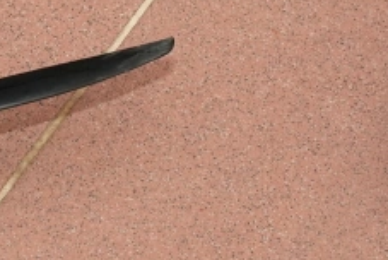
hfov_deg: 6.3
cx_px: -7
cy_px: -137
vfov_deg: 4.2
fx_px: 3526
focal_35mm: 327
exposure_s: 1/160
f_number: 6.3
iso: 1600
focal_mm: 61.9
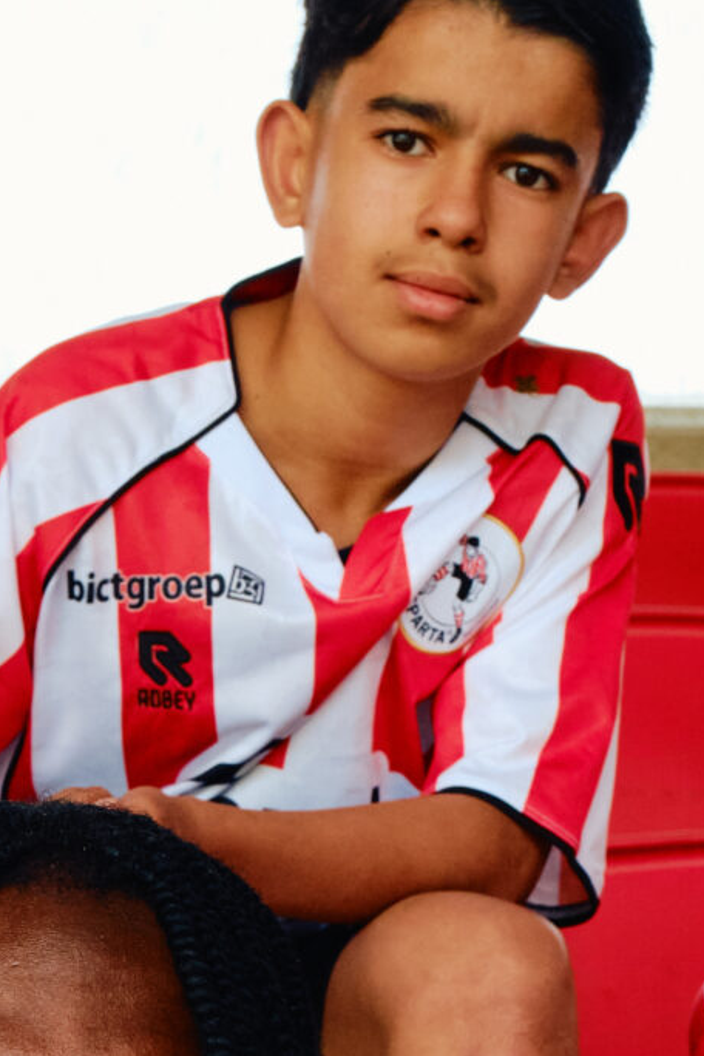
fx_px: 4282
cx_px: 42
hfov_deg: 9.3
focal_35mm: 146
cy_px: 1332
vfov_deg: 13.6
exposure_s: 1/500
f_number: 5.6
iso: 1250
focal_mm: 25.7
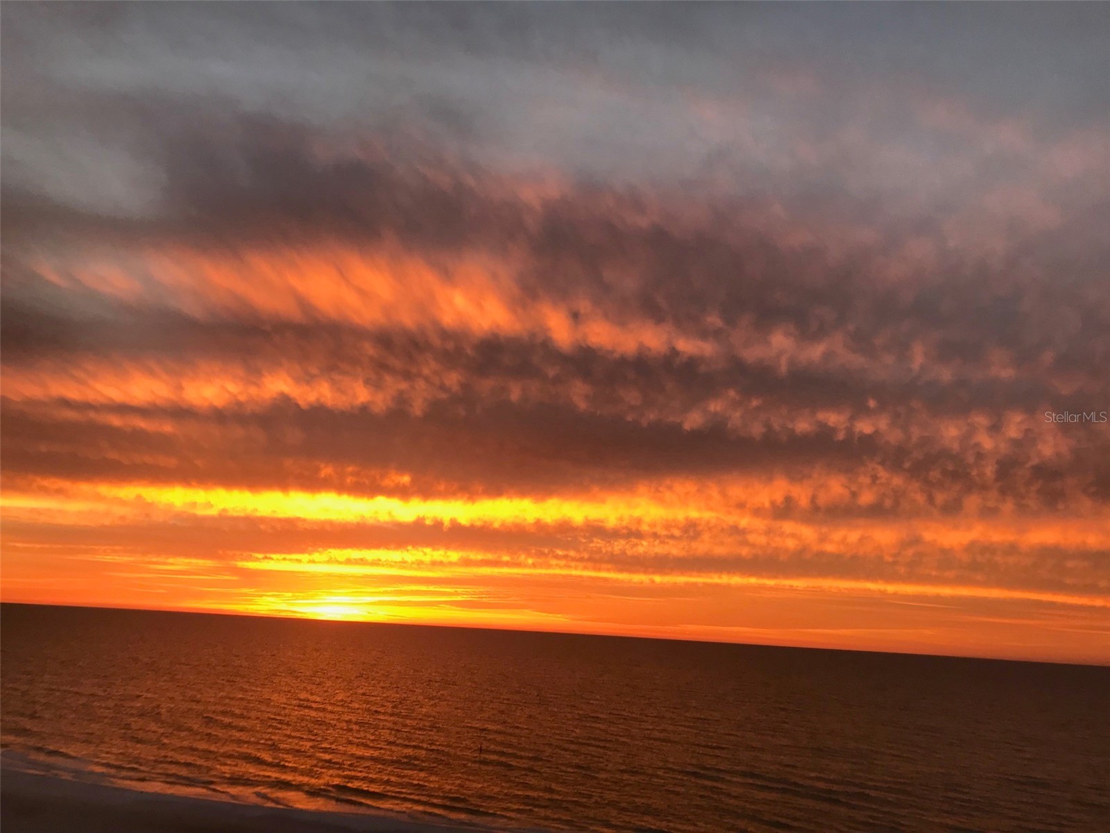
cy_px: 416
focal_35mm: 28
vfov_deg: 49.7
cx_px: 555
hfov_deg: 63.4
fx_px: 898
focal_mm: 3.99
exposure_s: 1/120
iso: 40
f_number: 1.8
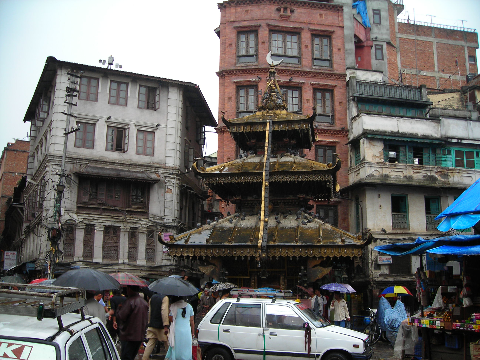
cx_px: 240
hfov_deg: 49.0
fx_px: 527
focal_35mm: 38
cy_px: 180
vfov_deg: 37.7
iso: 50
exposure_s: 1/45.7
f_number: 3.2
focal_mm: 6.3
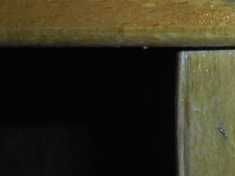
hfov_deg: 19.6
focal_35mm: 88
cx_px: 346
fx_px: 597
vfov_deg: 16.6
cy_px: 34
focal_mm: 4.6
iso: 200
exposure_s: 1/30
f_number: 11.5
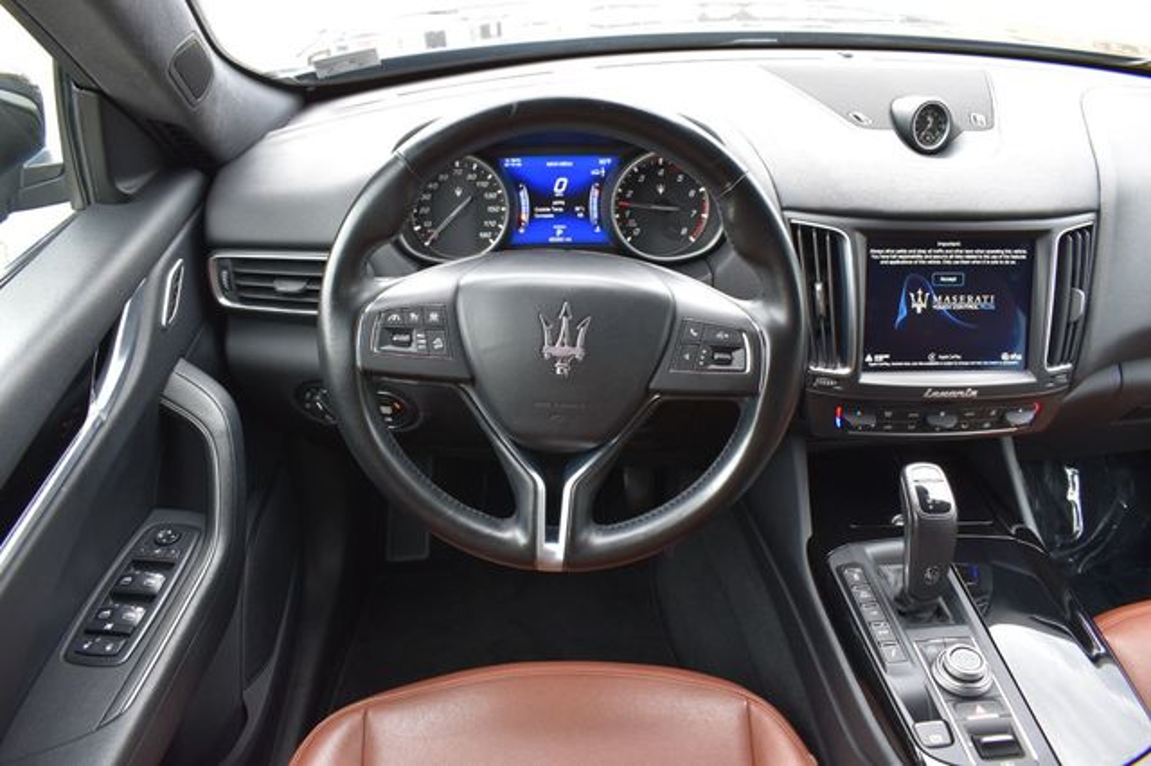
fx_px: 863
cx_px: 576
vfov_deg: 47.9
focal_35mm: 27
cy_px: 383
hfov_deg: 67.4
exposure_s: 1/15
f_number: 6.3
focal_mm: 18
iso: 400
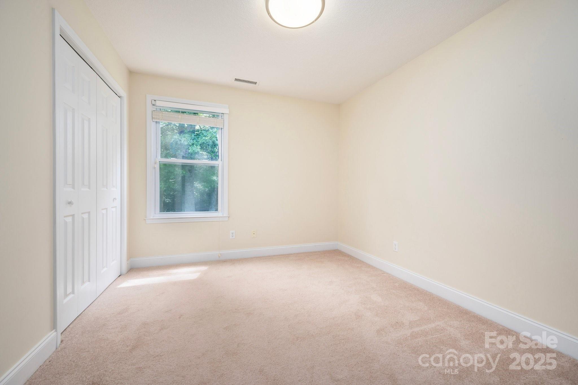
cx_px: 289
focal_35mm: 14
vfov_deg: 81.1
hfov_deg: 104.3
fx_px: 225
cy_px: 192
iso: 250
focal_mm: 14
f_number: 8
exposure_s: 1/80
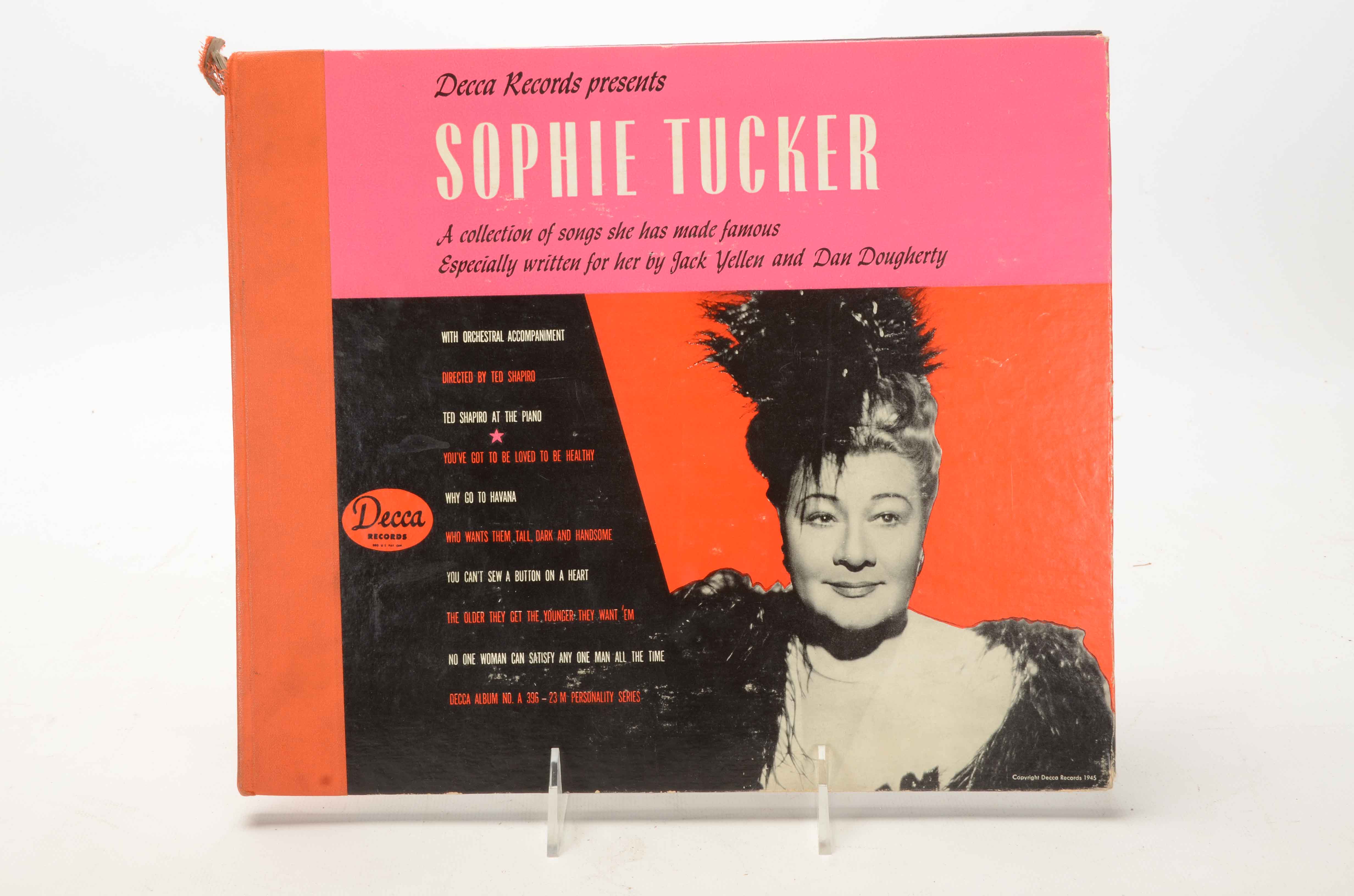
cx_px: 677
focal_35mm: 60
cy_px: 448
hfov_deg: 33.5
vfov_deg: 22.5
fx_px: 2252
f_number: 14
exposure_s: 1/160
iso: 200
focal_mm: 40
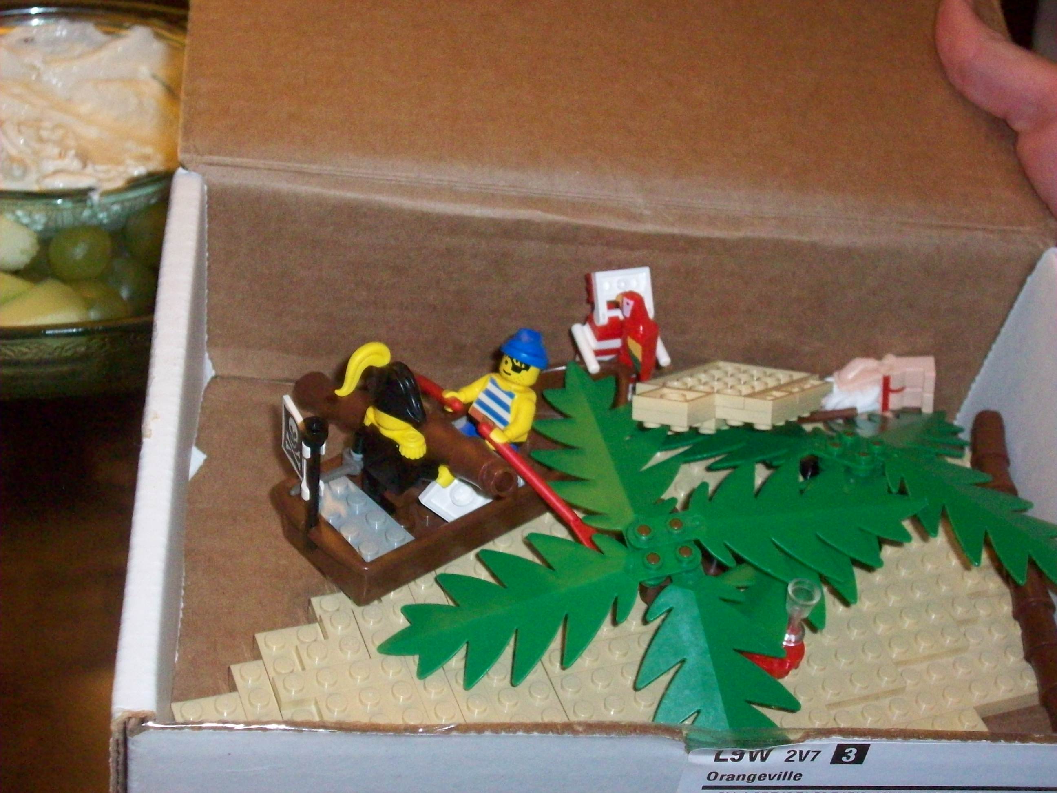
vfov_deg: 22.9
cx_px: 528
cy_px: 396
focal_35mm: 64
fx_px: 1954
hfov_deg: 30.3
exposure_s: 1/90.6
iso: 400
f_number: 3.8
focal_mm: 10.7
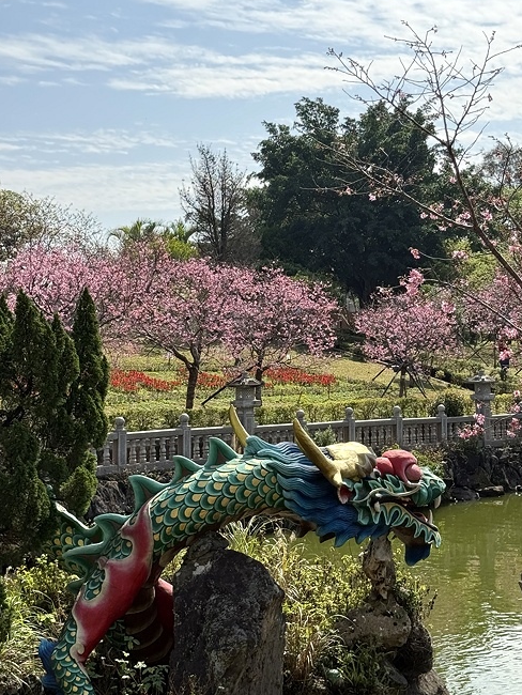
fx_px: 1266
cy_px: 297
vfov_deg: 30.7
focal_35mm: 63
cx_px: 321
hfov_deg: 23.3
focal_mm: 6.76
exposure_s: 1/2494
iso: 100
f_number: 1.78
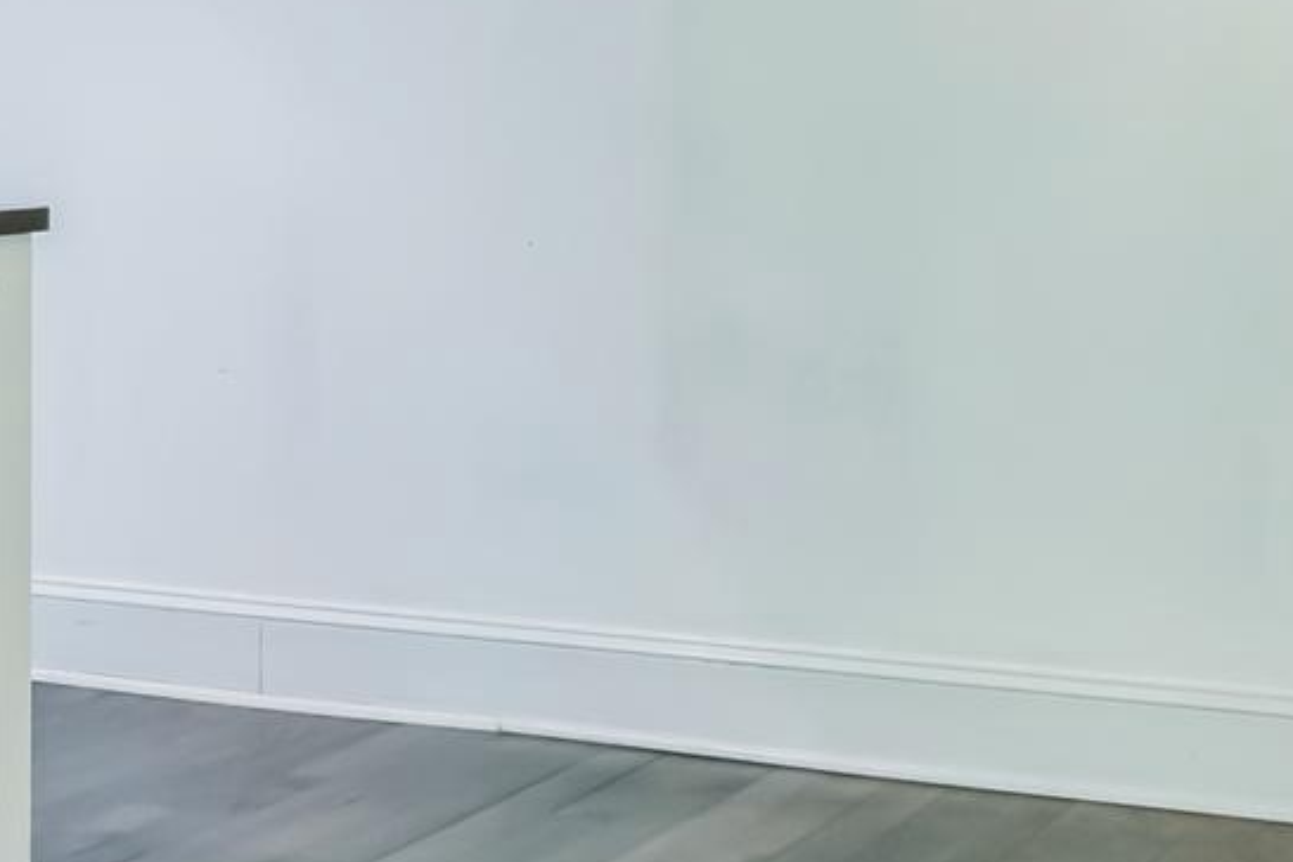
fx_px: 2155
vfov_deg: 22.0
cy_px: 70
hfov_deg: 31.6
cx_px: 1203
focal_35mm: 60
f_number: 8
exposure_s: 1/13
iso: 200
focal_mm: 11
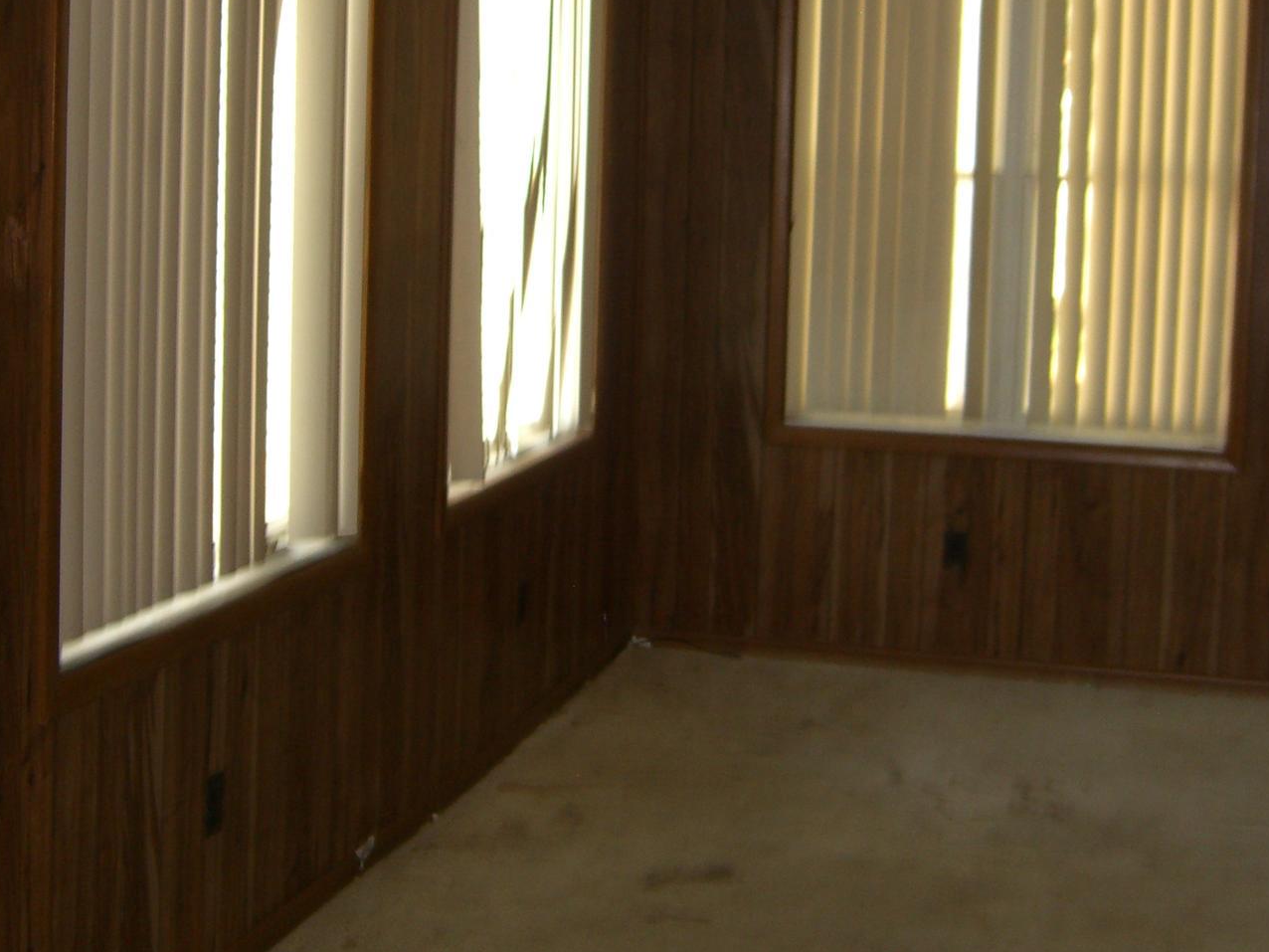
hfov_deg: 31.6
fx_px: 2236
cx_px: 550
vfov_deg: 23.9
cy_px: 292
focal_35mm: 61
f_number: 2.8
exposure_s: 1/60
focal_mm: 7.9
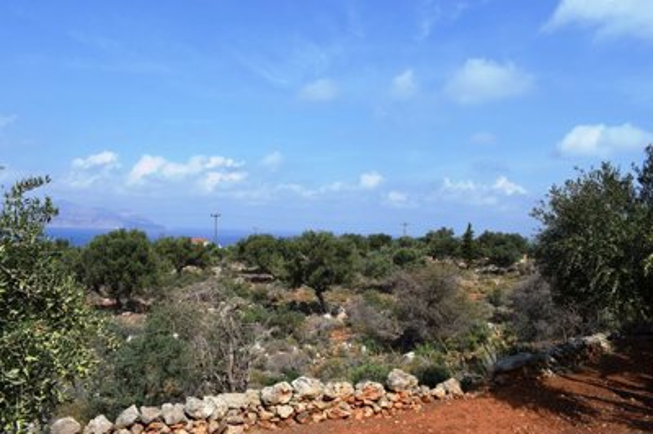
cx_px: 326
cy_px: 217
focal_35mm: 27
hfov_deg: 67.4
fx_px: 489
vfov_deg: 47.9
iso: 200
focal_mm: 18
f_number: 10
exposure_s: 1/400
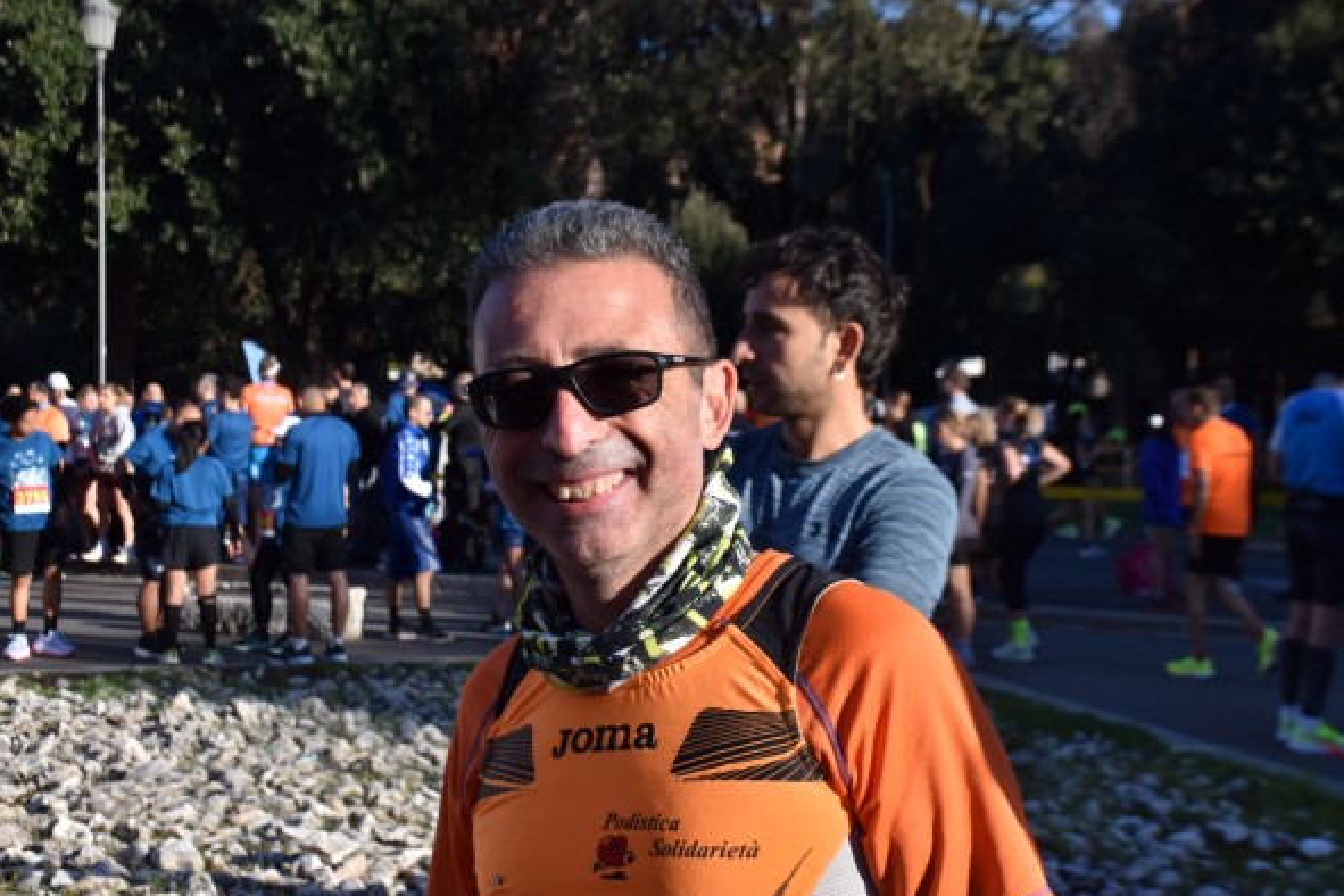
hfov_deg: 31.4
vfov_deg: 21.2
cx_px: 675
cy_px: 450
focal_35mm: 64
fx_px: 2389
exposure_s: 1/800
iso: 320
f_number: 9
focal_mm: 42
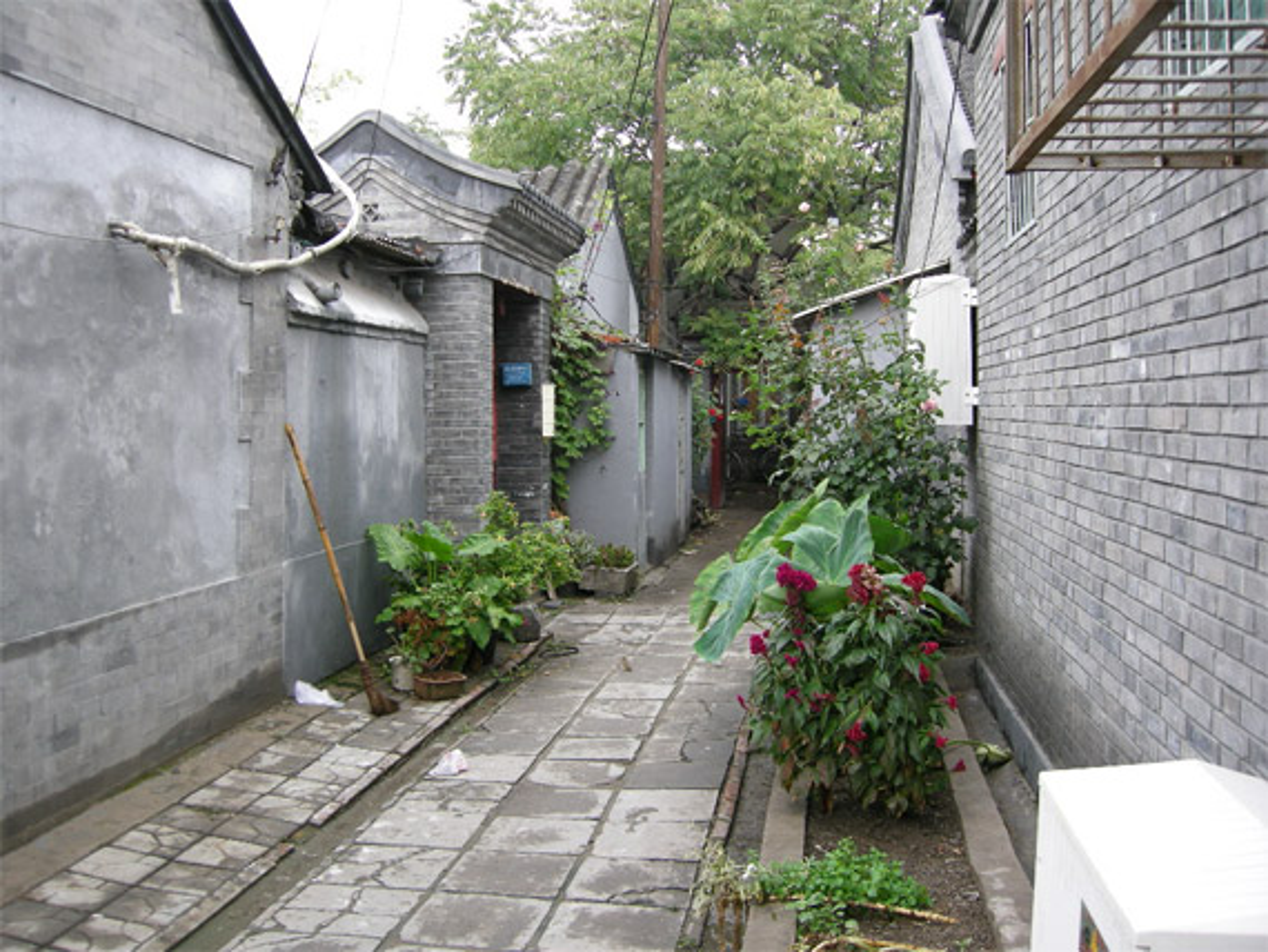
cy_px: 476
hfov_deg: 51.3
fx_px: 1319
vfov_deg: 39.7
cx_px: 634
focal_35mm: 36
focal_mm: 7.5
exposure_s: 1/67.7
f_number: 3
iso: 64
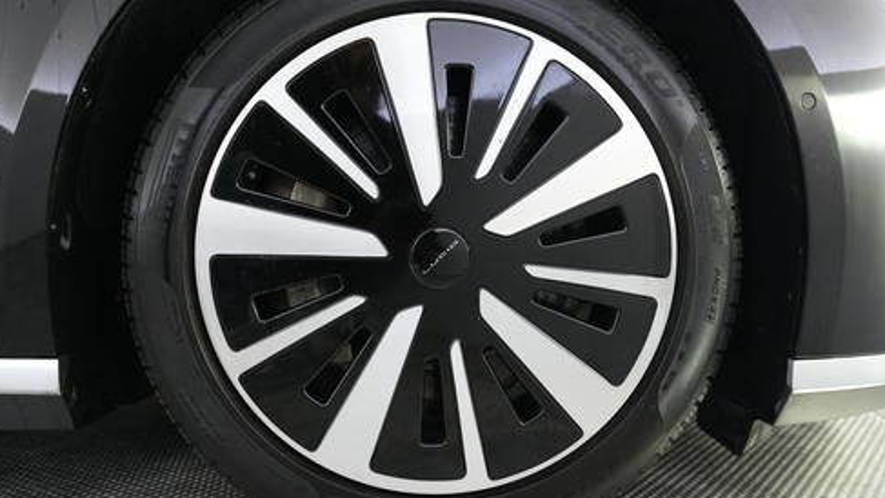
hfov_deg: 59.5
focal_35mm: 33
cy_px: 256
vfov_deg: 35.6
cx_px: 438
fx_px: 774
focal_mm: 24
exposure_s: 1/160
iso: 4000
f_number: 2.8
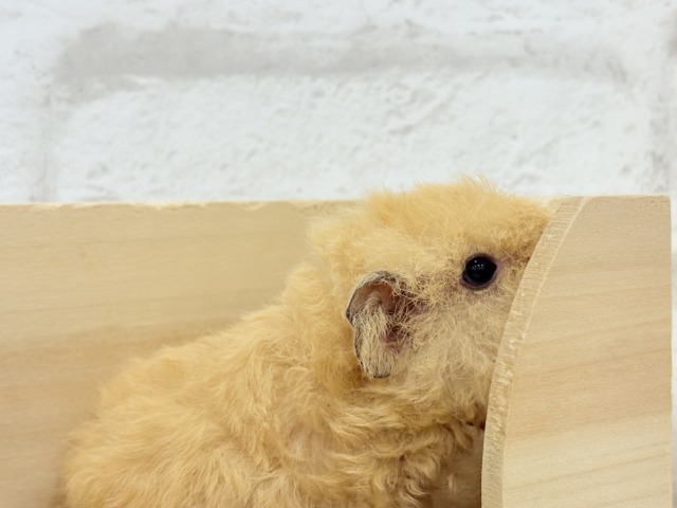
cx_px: 338
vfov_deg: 28.0
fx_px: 1017
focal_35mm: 52
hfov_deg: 36.8
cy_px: 254
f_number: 1.6
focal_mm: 5.96
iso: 64
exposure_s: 1/100
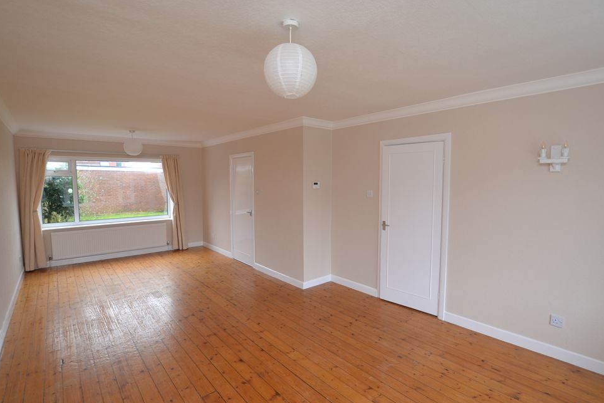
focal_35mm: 18
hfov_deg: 91.5
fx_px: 294
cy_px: 193
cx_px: 298
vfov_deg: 68.8
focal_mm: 11
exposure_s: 1/80
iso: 400
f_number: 4.5
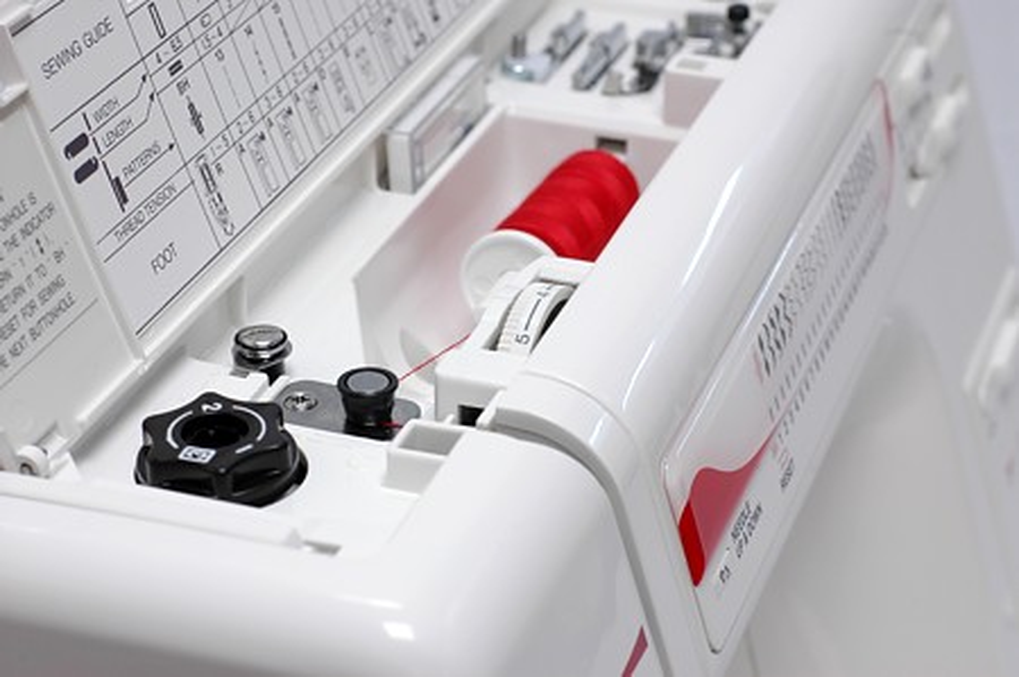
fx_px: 2121
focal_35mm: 75
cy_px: 338
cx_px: 510
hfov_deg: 27.0
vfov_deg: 18.1
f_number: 8
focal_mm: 50
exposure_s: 1/8
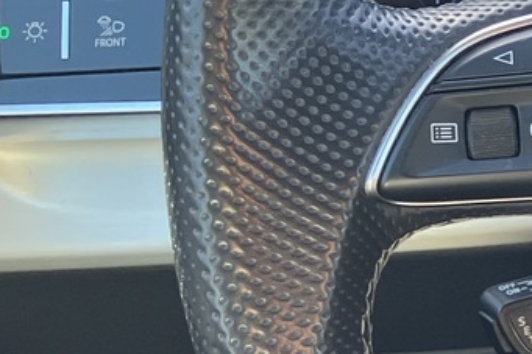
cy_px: 73
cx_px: 1064
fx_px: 1817
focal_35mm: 123
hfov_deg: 14.0
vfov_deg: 11.1
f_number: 1.8
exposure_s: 1/121
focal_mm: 3.99
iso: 80
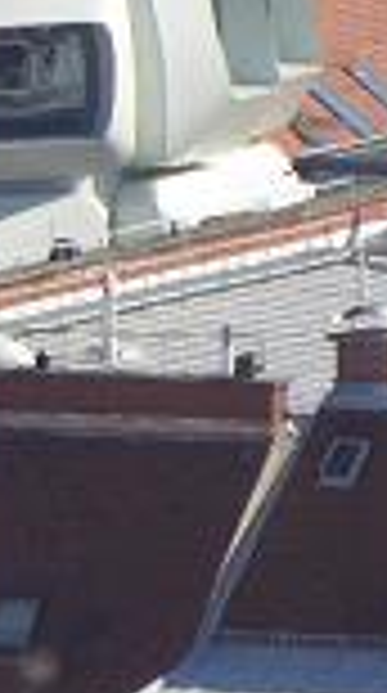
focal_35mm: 1574
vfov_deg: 1.4
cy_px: 50
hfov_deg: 0.8
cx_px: -382
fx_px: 28873
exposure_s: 1/400
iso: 160
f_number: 6
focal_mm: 89.6
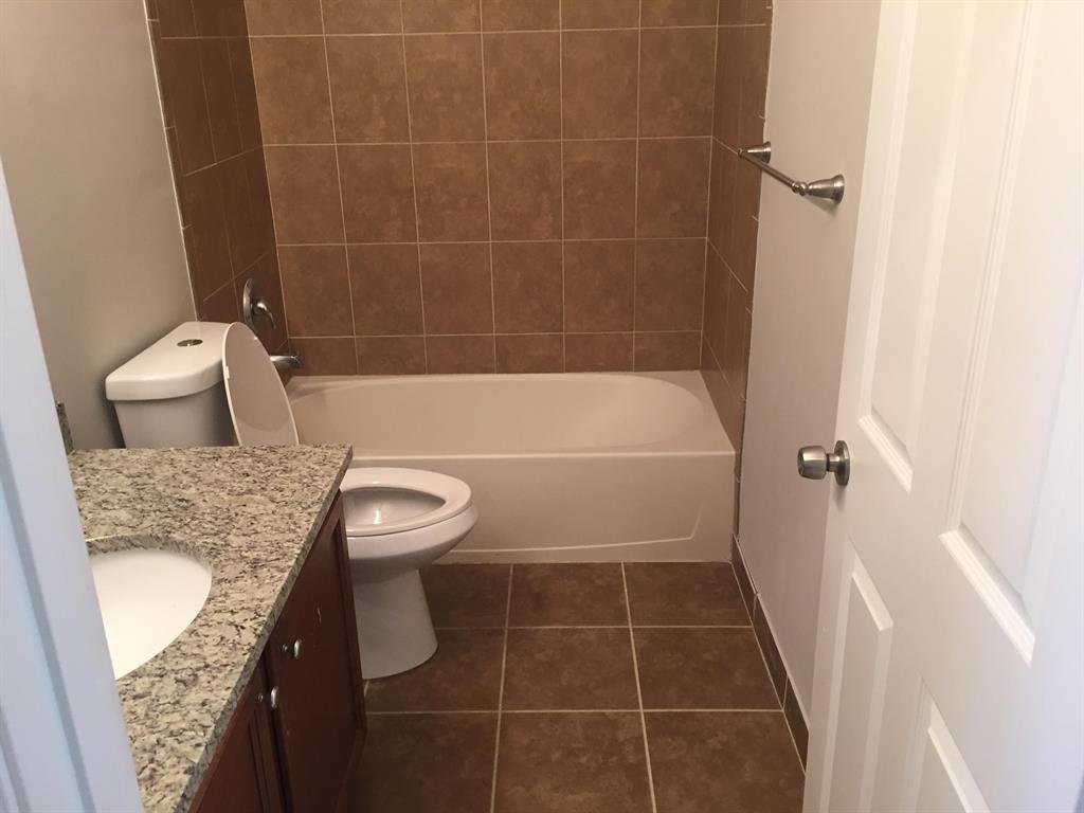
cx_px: 542
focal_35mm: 29
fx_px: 908
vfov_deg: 48.2
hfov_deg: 61.7
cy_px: 406
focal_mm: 4.15
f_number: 2.2
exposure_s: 1/30
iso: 100
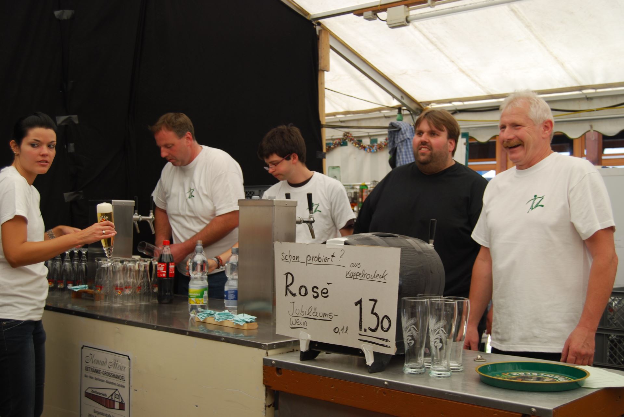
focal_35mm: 45
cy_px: 208
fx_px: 781
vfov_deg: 29.9
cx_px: 312
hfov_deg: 43.6
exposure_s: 1/125
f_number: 5.6
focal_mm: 30
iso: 200
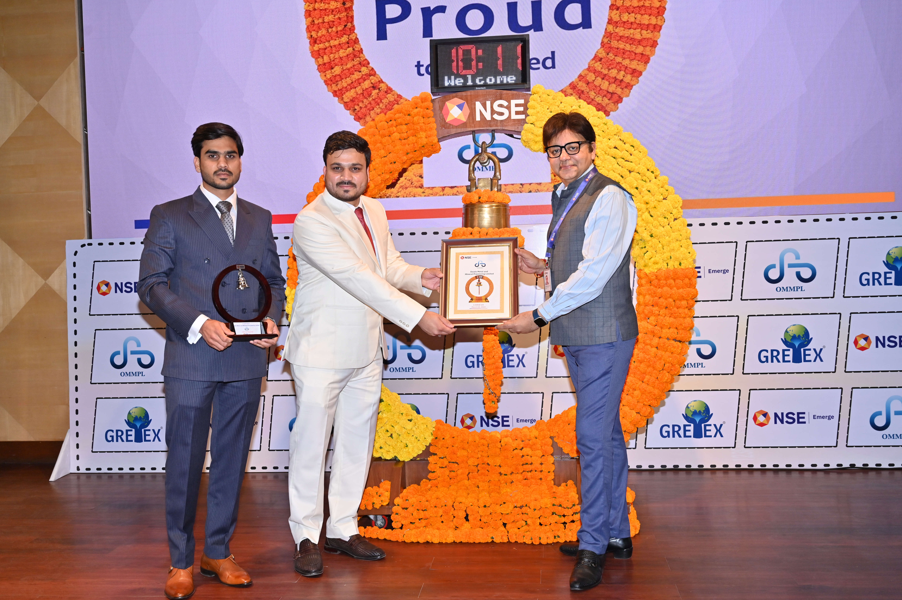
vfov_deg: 36.8
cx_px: 451
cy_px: 300
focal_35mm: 36
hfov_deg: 53.2
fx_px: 901
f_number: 5.6
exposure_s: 1/160
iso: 400
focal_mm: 36
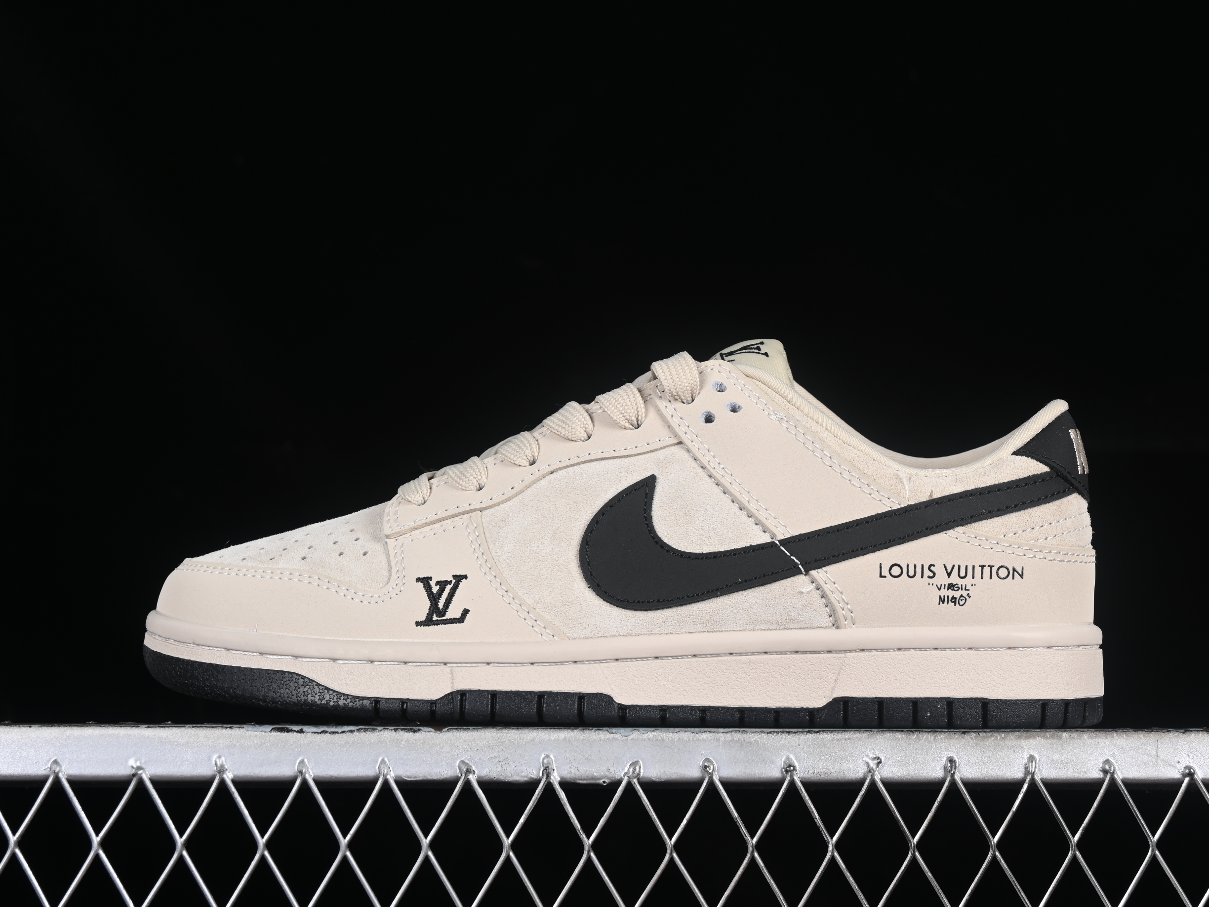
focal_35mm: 82
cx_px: 637
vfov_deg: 18.0
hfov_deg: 23.8
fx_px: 2864
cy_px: 453
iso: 160
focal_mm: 50
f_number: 8
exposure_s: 1/80
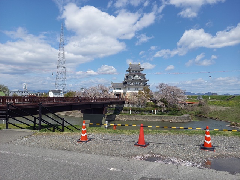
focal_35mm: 25
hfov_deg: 69.4
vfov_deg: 54.9
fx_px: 173
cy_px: 90
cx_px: 120
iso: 50
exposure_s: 1/1502
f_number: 1.8
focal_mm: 4.65
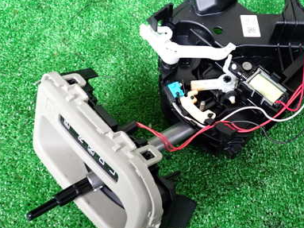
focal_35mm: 47
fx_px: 413
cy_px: 100
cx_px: 206
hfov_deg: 39.9
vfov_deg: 30.8
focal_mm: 5.4
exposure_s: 1/30
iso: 320
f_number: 2.3
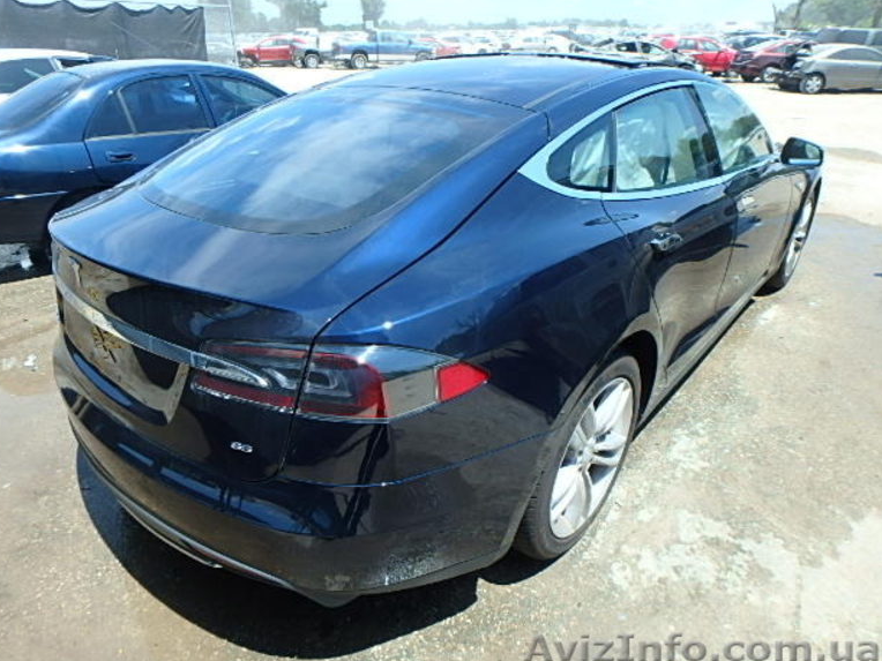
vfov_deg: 61.1
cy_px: 325
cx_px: 426
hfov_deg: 76.4
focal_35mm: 22
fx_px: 561
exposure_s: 1/640
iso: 125
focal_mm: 3.7
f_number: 3.5
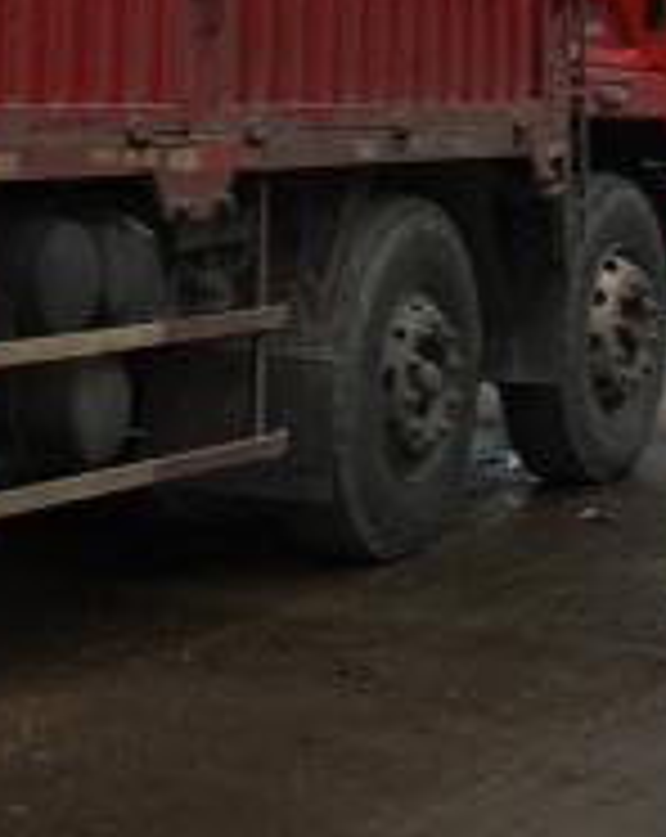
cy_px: -65
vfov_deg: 15.5
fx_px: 3006
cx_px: 81
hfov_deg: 12.6
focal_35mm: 122
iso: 200
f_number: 4
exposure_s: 1/60
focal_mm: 25
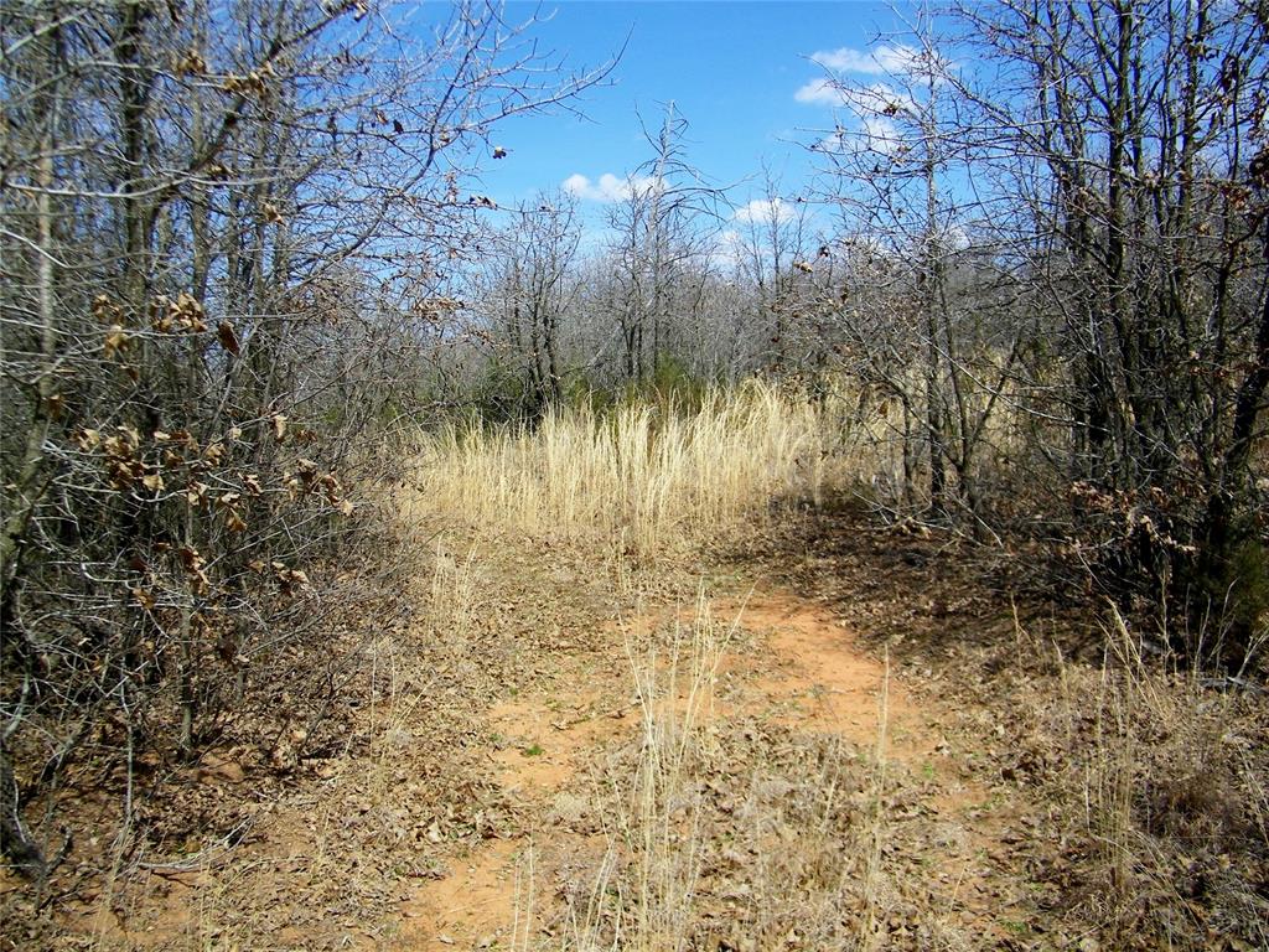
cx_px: 634
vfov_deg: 49.7
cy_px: 476
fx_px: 1026
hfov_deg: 63.4
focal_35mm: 28
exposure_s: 1/250
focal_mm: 5
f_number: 7
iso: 80
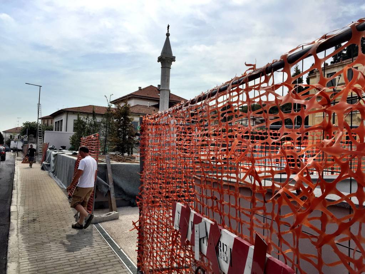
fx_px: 306
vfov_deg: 48.2
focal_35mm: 29
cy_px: 137
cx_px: 182
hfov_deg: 61.7
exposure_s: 1/2639
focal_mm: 4.15
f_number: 2.2
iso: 32
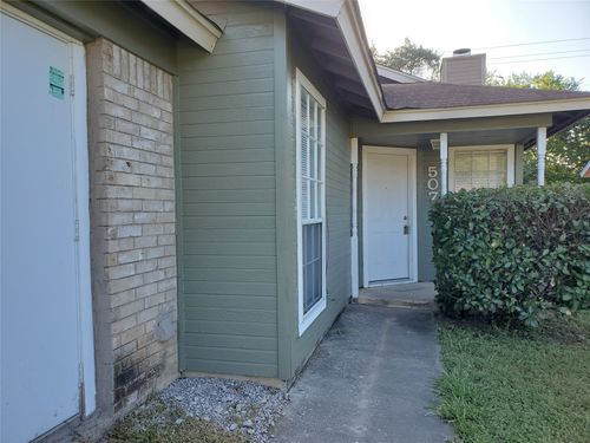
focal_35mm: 26
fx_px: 443
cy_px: 222
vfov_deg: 53.1
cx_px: 295
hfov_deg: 67.3
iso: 50
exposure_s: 1/281
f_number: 2.4
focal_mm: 4.3
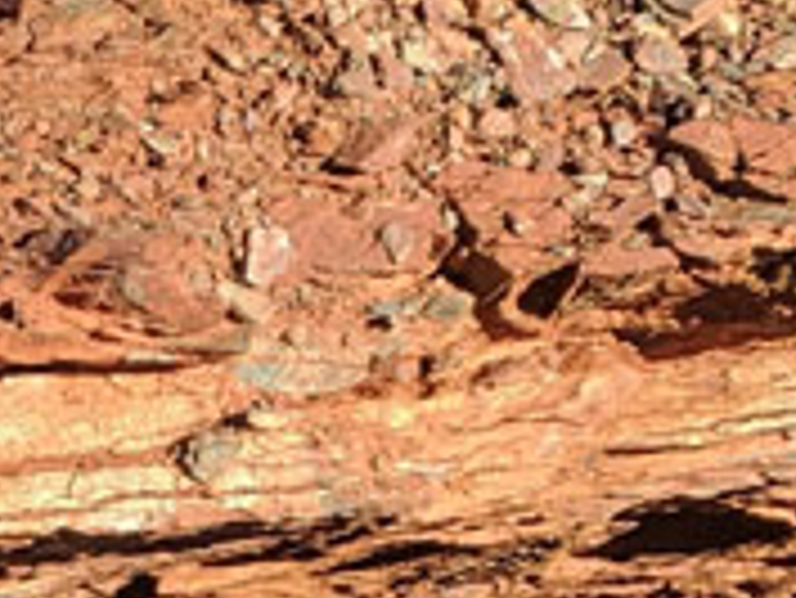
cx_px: -580
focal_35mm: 150
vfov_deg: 9.4
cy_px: 1102
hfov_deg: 12.2
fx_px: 3452
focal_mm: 4.67
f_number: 2
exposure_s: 1/789
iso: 48
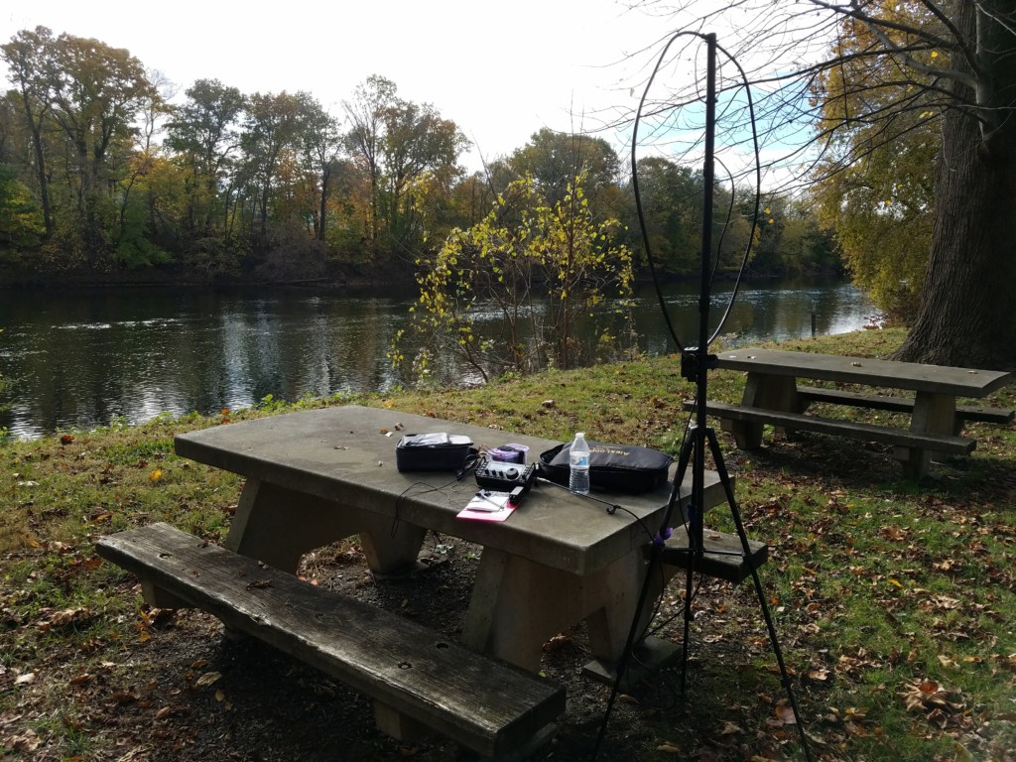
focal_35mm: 26
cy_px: 381
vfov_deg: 53.1
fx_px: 763
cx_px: 508
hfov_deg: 67.3
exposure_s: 1/1024
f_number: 1.7
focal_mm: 4.2
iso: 50
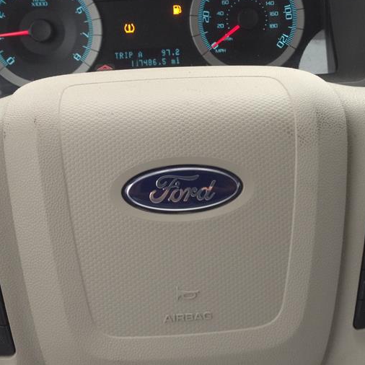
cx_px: 172
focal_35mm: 59
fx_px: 704
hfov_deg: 29.1
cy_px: 141
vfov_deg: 29.0
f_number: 2.4
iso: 64
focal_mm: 4.13
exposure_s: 1/20
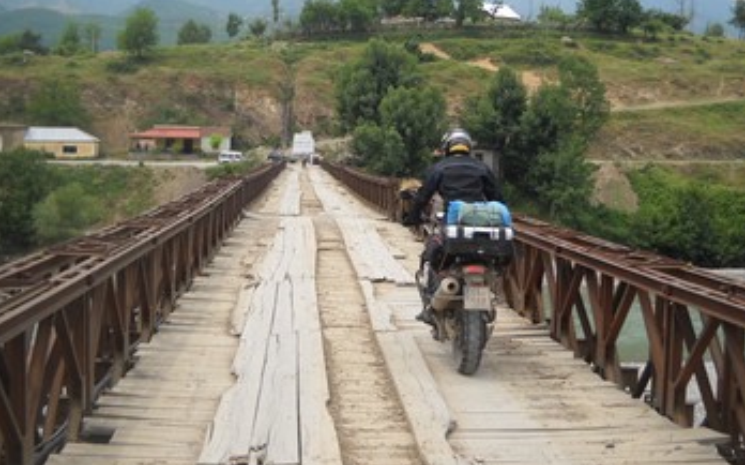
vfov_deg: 25.7
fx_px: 1015
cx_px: 383
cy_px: 180
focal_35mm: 50
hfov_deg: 40.3
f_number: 5.5
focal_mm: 6.72
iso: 64
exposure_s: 1/201
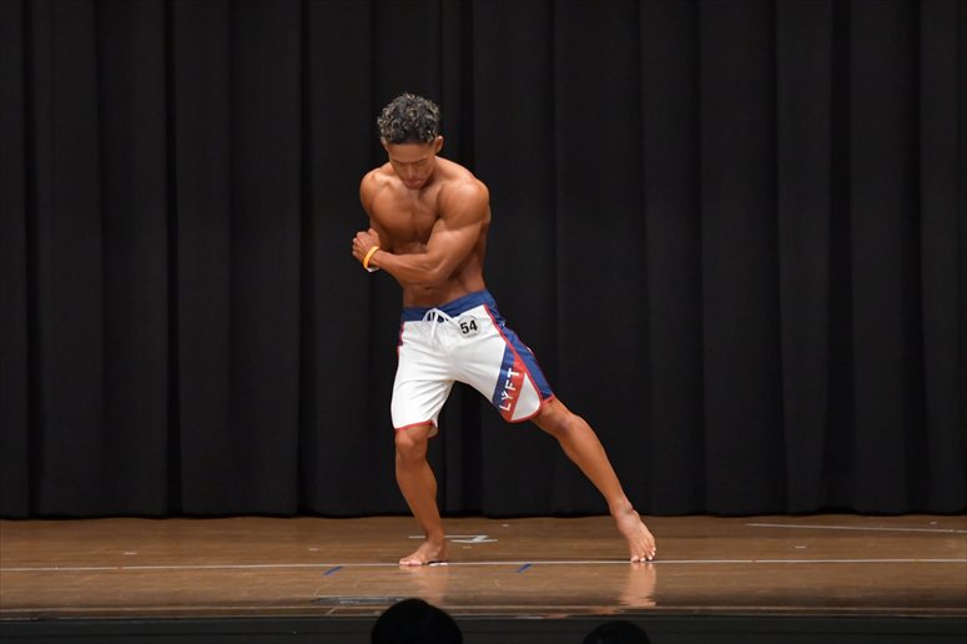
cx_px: 484
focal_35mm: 240
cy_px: 322
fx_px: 6444
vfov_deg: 5.7
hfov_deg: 8.6
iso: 6400
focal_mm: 160
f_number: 5.6
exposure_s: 1/400
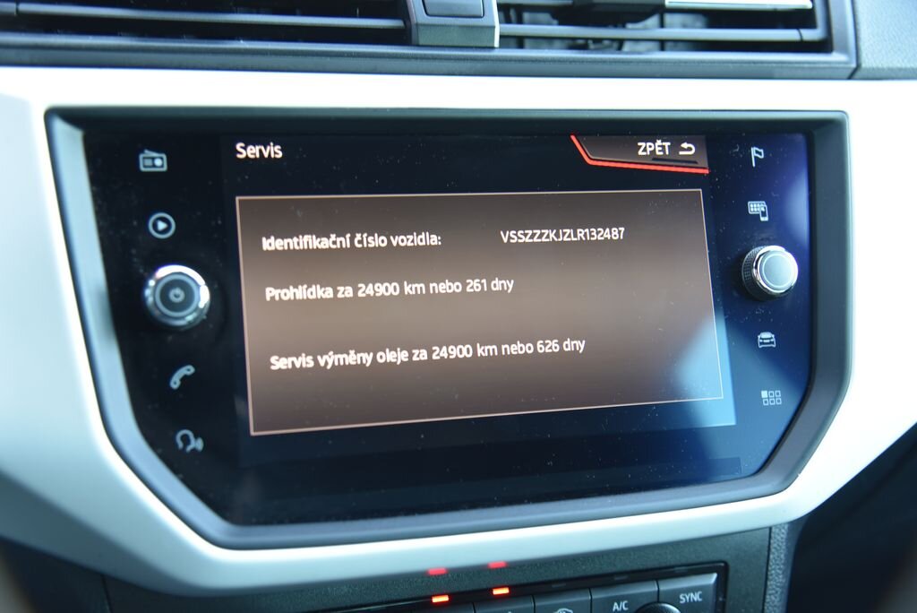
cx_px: 458
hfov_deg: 41.1
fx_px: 1223
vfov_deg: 28.1
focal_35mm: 48
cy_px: 306
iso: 500
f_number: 4
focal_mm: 48
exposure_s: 1/15
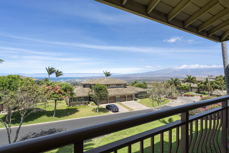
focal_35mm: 16
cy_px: 76
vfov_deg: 73.7
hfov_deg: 96.7
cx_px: 114
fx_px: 102
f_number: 8
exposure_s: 1/320
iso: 100
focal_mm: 16
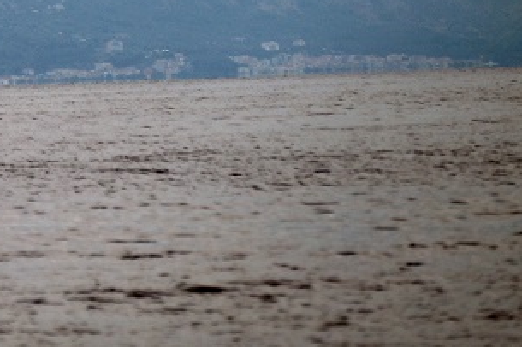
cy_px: -218
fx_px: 8550
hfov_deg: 3.5
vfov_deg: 2.3
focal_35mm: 590
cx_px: -154
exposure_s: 1/2500
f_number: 5
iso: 100
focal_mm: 180
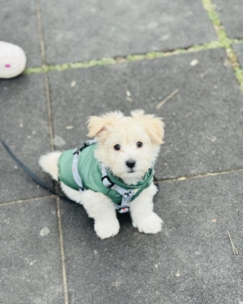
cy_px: 161
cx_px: 121
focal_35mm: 81
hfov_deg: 19.0
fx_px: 728
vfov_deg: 23.6
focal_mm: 9
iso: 200
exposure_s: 1/121
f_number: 2.8
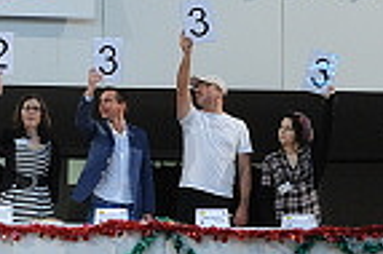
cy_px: 111
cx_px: -27
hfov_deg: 9.2
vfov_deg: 6.2
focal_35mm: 221
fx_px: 2348
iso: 3200
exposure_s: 1/200
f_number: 2.8
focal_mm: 70
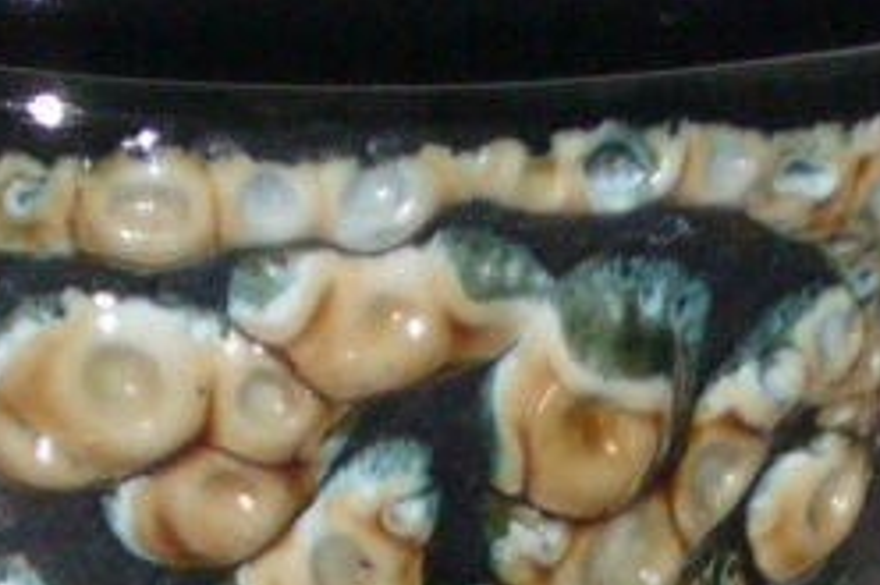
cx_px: 319
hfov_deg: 4.1
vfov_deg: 2.7
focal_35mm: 500
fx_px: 12214
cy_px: 1014
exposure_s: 1/30
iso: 100
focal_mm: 11.2
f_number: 4.3
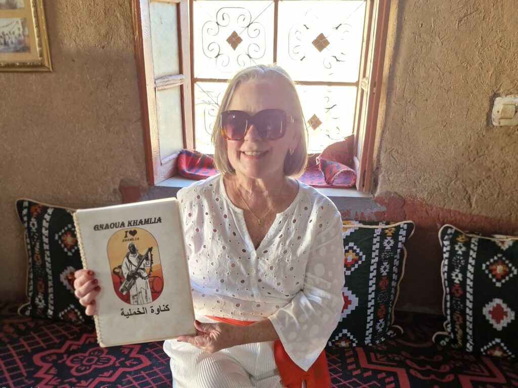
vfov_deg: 58.9
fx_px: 344
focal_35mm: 23
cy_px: 194
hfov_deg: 73.9
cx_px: 259
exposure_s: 1/120
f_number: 1.8
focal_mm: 5.54
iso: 400
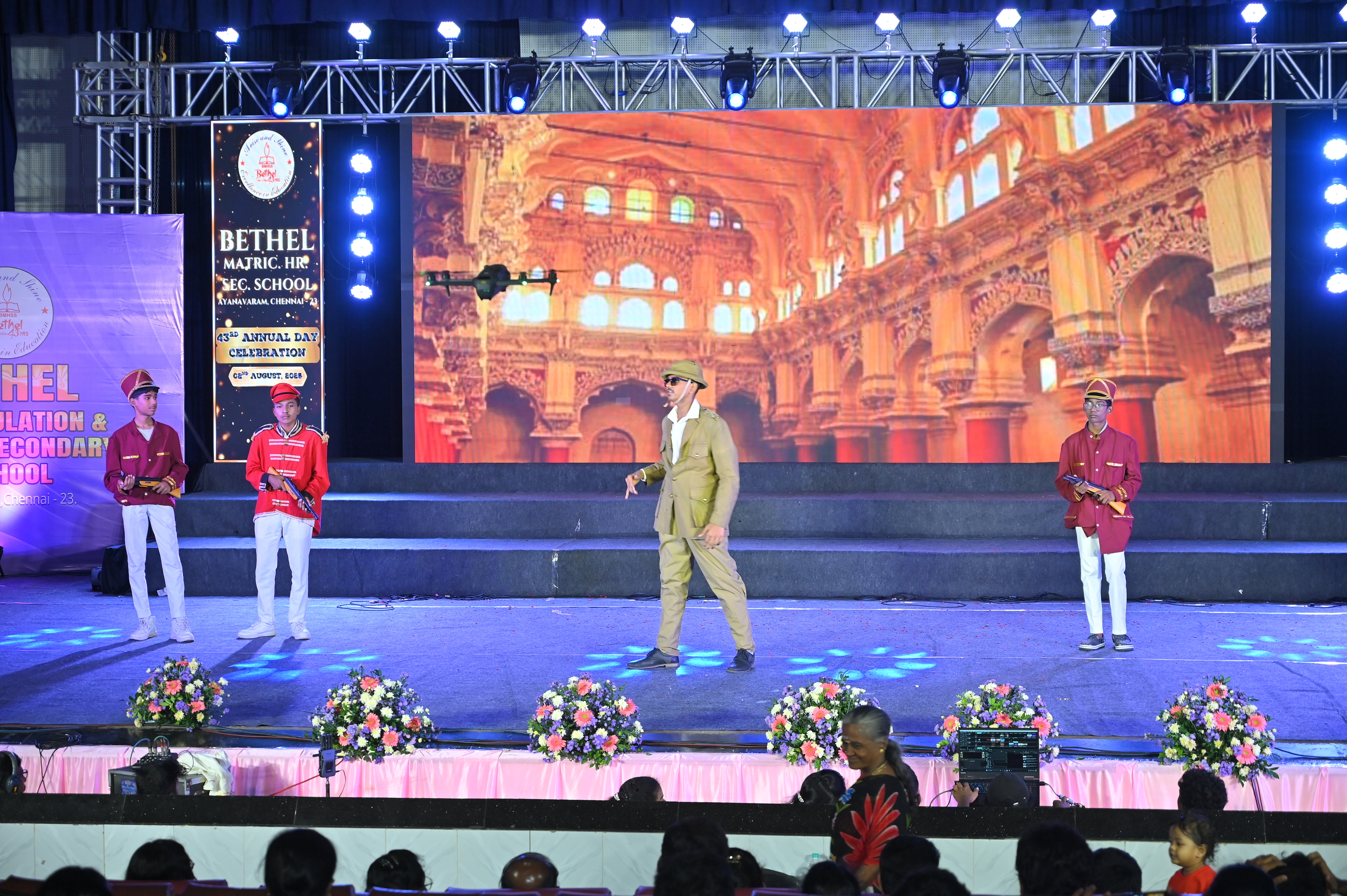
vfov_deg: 21.9
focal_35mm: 62
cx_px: 674
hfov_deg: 32.4
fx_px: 2318
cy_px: 448
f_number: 5
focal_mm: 62
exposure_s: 1/125
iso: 640
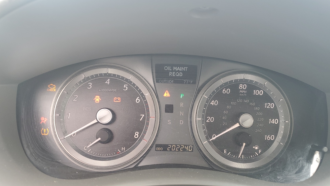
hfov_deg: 66.1
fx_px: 254
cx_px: 163
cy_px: 102
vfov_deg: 40.1
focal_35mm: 29
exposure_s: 1/60.2
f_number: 1.5
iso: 55
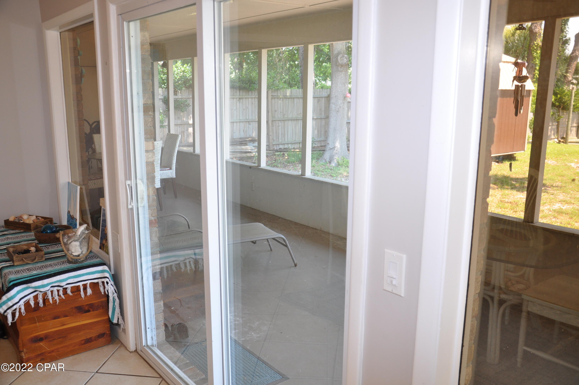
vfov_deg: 41.6
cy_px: 192
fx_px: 506
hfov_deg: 59.6
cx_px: 290
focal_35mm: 32
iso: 400
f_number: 5
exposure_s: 1/60
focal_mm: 21
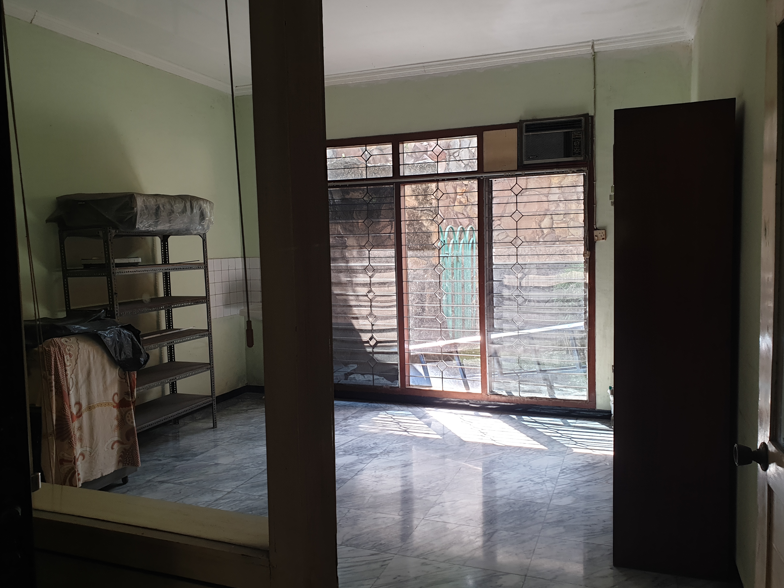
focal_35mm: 27
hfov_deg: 65.3
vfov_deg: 51.4
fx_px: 611
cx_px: 389
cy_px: 291
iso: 100
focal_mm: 4.3
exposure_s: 1/39
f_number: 2.4
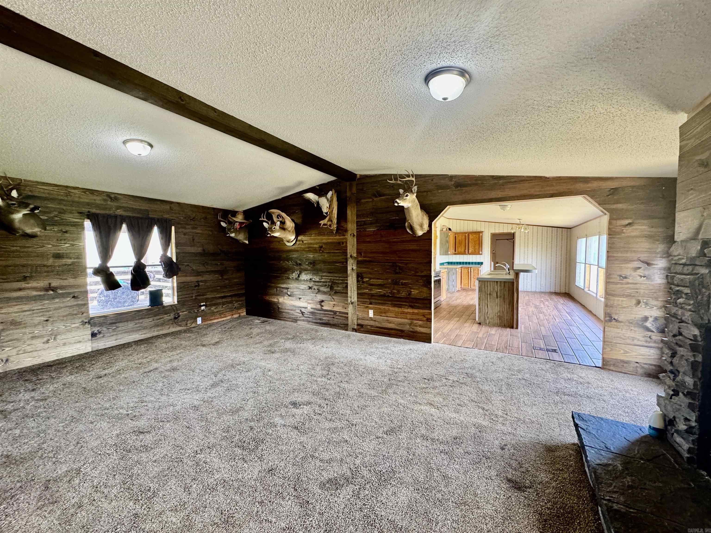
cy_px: 266
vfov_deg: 85.7
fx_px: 288
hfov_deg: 102.1
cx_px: 356
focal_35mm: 14
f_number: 2.2
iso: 320
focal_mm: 2.22
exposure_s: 1/75
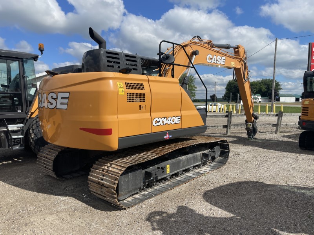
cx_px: 157
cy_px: 118
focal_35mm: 26
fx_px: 236
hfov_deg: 67.3
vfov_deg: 53.1
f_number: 1.6
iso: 32
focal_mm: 4.2
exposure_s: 1/5291
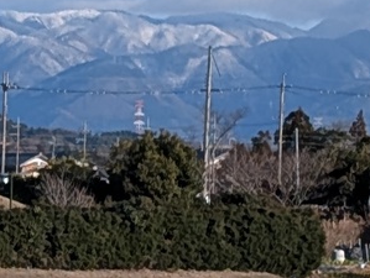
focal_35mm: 336
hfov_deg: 5.6
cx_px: -582
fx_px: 3596
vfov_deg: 4.4
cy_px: 306
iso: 21
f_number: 1.68
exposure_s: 1/1027
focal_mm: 6.9
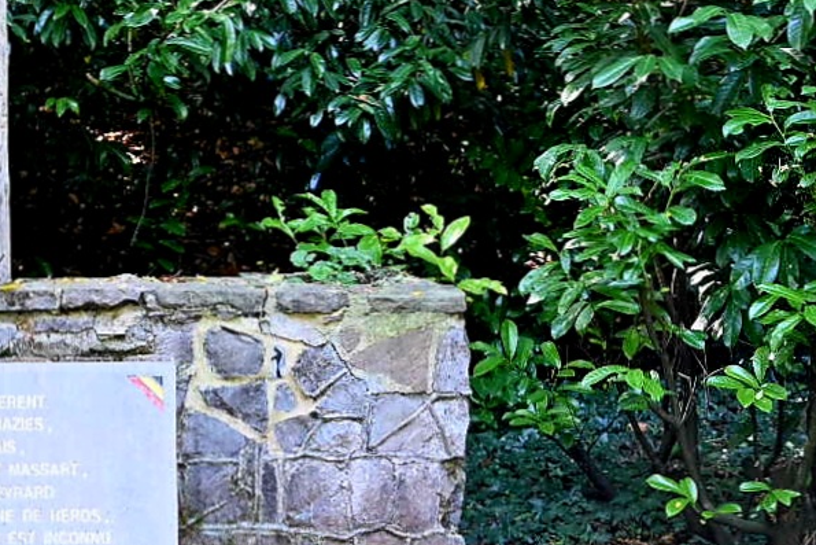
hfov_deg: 17.0
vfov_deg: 11.5
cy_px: 60
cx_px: 29
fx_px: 2675
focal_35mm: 118
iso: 320
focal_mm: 48
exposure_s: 1/15
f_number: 4
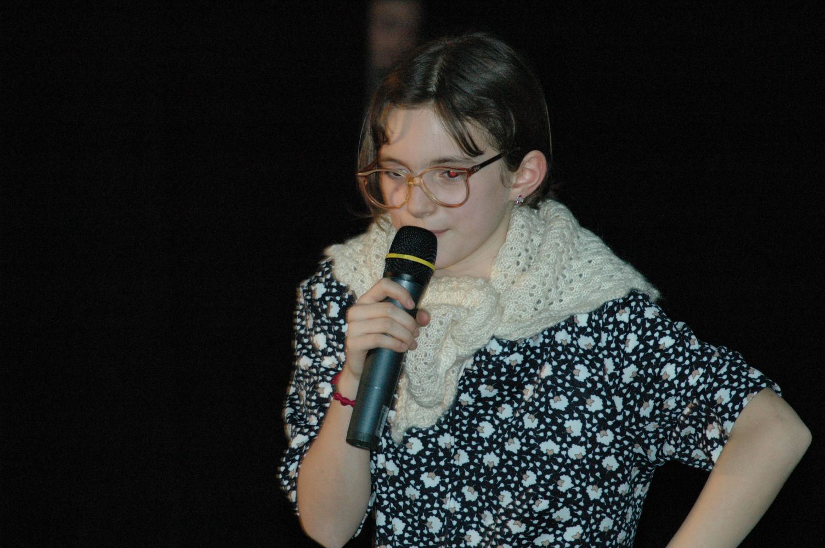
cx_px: 412
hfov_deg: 8.9
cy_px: 274
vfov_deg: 5.9
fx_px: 5323
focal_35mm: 232
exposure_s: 1/60
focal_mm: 155
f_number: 5
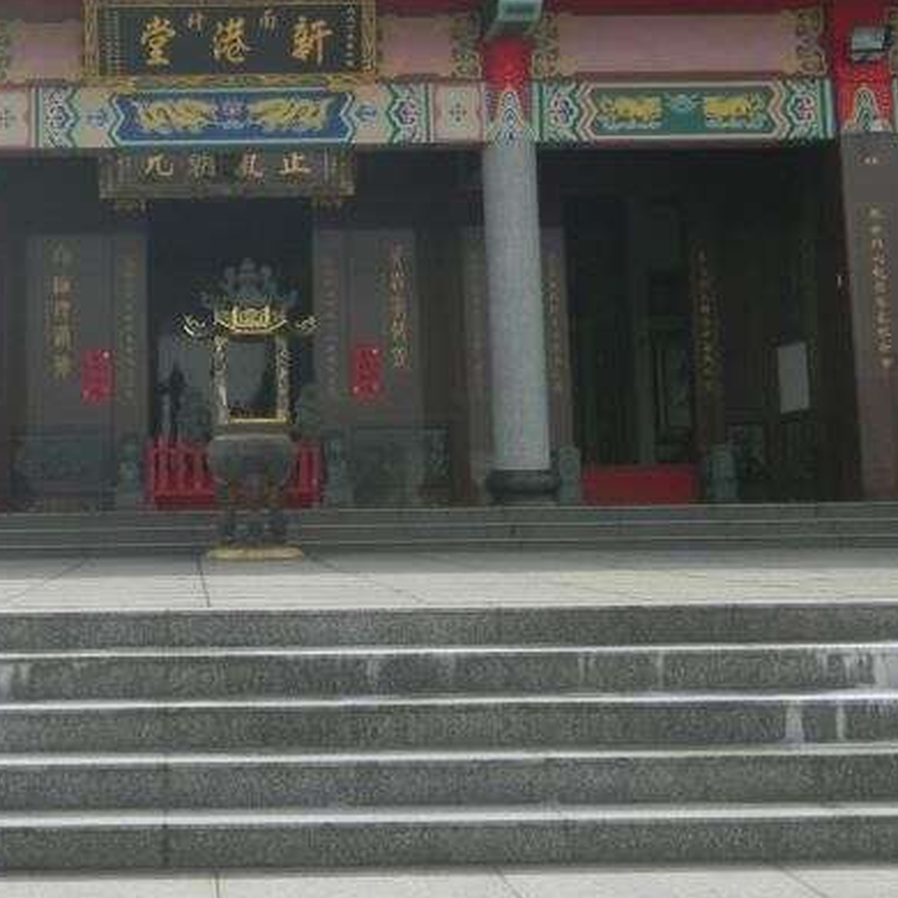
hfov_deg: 26.1
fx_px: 1908
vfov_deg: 26.1
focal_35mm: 65
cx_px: 191
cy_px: 203
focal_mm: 5
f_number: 3.9
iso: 80
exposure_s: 1/573
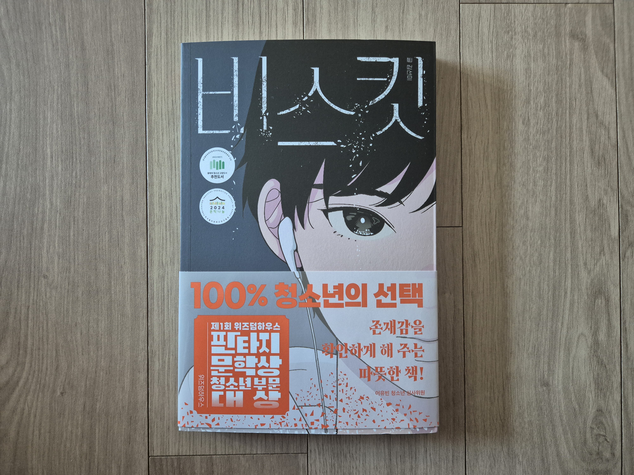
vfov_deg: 58.9
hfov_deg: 73.9
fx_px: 421
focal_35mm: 23
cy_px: 238
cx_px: 317
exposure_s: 1/60
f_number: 1.8
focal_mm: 5.4
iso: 800
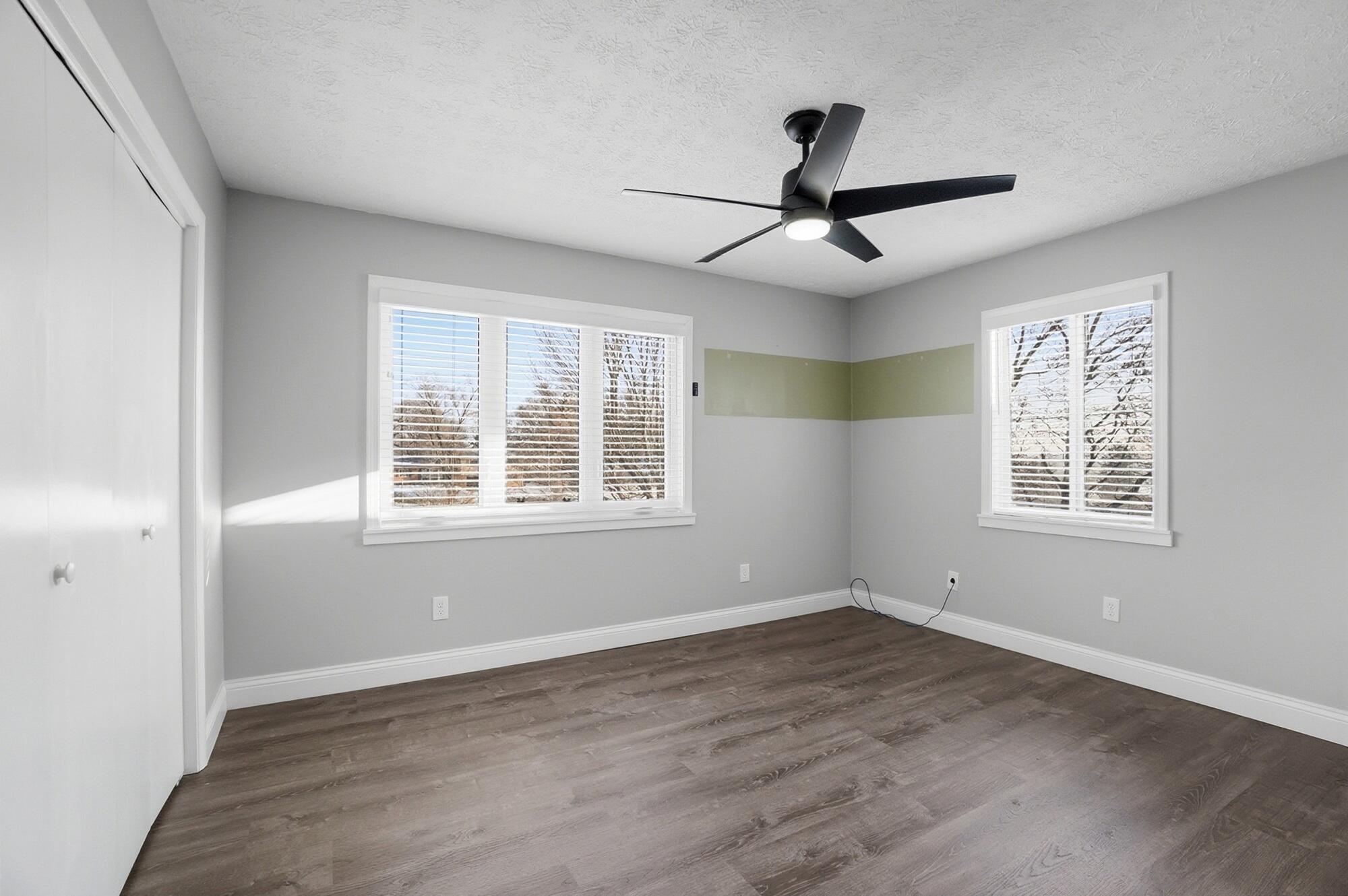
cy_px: 448
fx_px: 561
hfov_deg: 100.4
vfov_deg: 77.2
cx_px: 674
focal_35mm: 15
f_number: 4.5
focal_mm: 10
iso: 100
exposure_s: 1/800
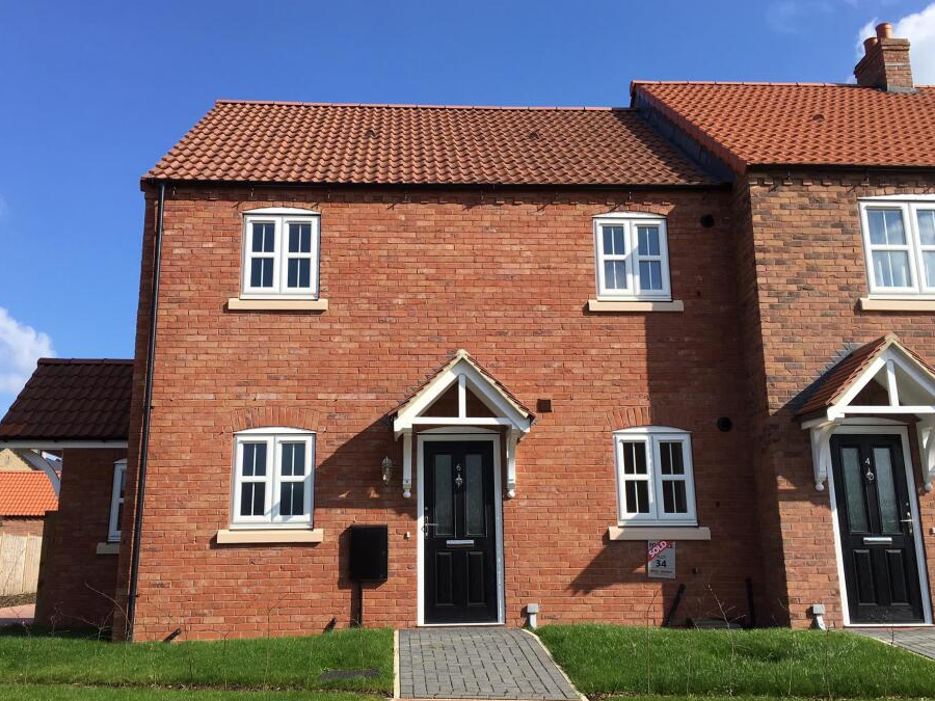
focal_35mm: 33
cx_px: 454
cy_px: 367
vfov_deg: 42.9
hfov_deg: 55.3
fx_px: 891
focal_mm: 4.15
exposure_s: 1/1148
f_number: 2.2
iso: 25
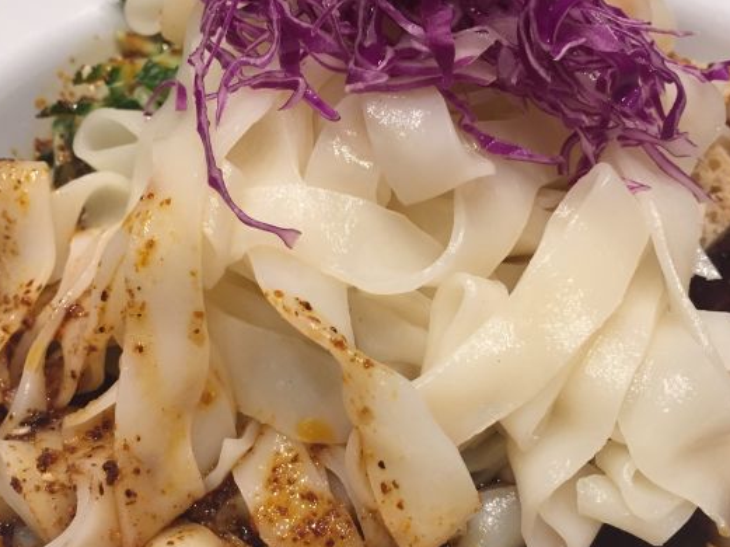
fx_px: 822
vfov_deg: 36.7
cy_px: 320
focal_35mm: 39
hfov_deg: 47.9
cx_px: 363
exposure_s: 1/33
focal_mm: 4.15
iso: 64
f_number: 2.2
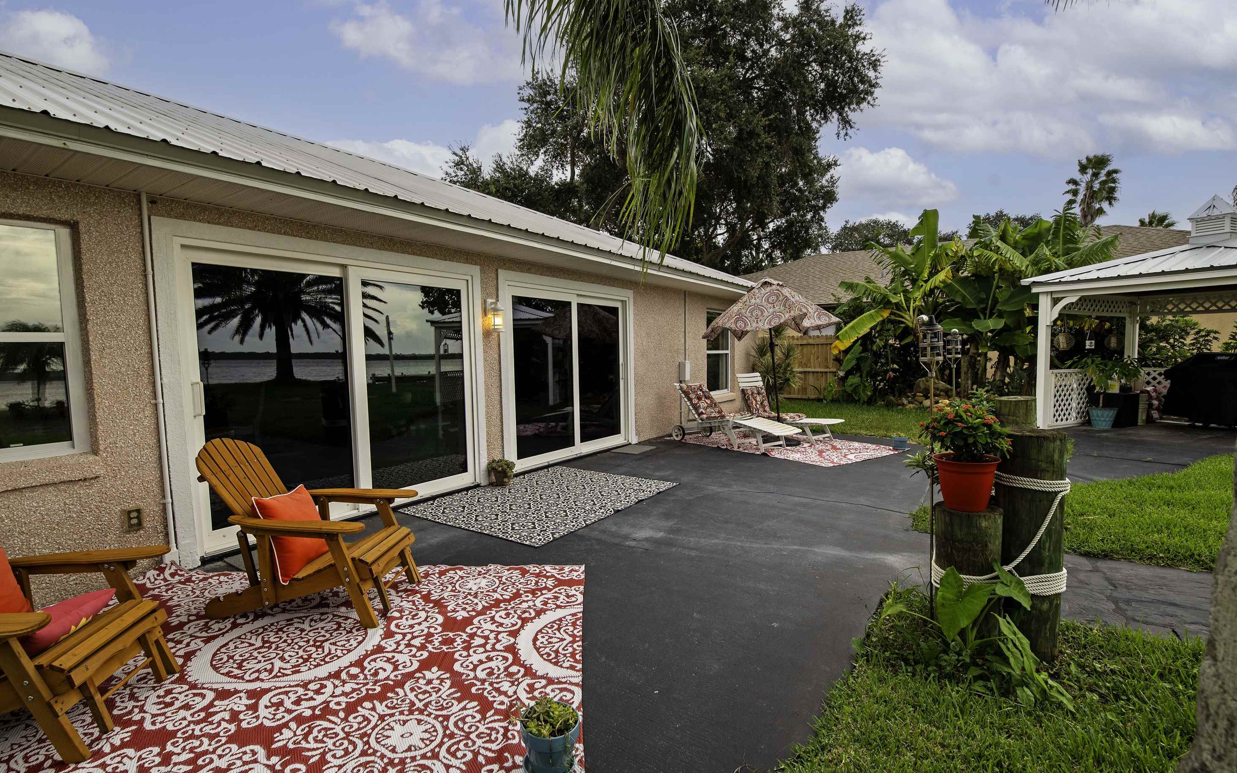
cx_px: 594
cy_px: 394
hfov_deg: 97.8
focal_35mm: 16
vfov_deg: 71.2
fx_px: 539
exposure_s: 1/500
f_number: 5.6
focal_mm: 15
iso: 320
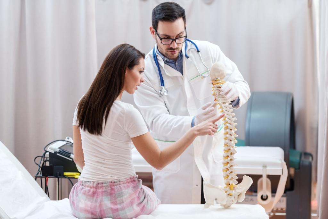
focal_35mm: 102
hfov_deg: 20.0
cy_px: 110
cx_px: 164
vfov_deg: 13.4
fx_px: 929
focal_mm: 102
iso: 320
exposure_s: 1/200
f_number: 2.8
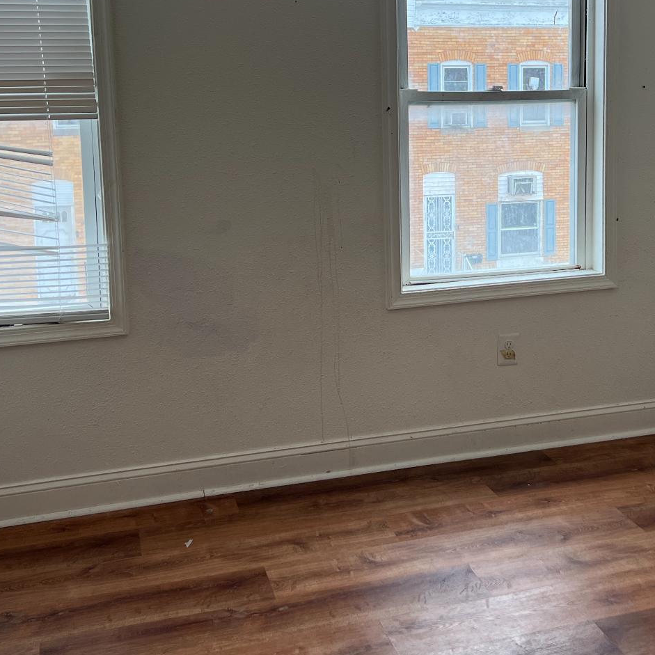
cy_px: 191
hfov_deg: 33.4
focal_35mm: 50
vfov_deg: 33.6
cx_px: 483
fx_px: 1070
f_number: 1.5
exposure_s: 1/302
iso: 50
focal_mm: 5.7
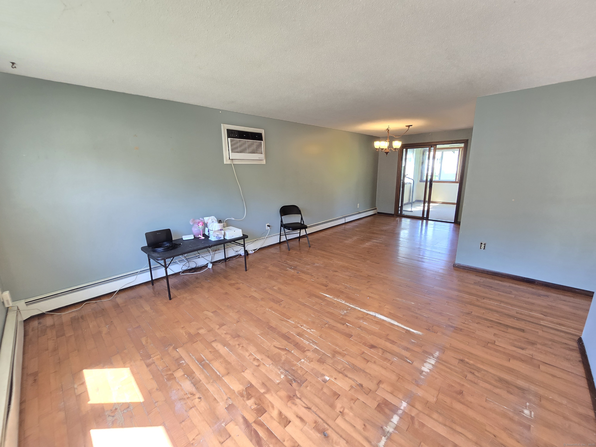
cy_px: 224
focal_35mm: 13
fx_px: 224
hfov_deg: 106.2
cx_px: 298
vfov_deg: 89.9
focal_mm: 2.2
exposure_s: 1/60
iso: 125
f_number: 2.2
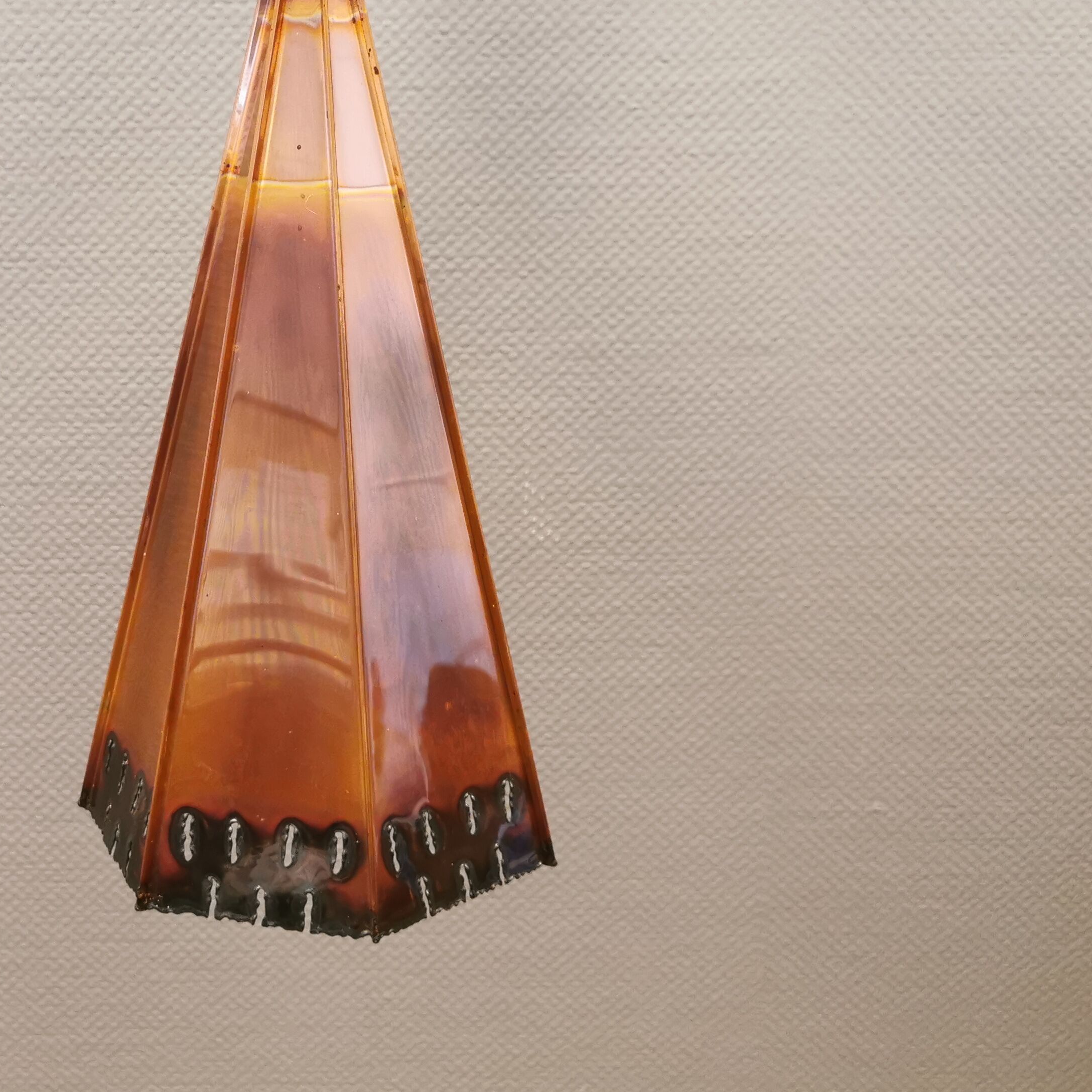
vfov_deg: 41.8
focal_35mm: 40
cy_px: 491
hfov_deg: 41.1
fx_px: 1428
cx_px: 330
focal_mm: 5.56
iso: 320
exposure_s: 1/50
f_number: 1.6
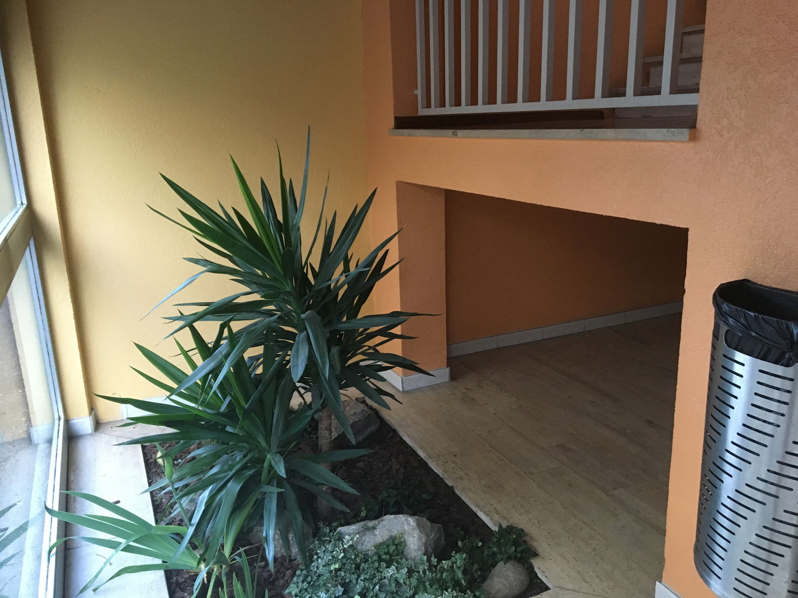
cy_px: 299
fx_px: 669
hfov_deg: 61.7
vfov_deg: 48.2
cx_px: 399
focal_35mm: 29
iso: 250
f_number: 2.2
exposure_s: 1/33
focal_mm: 4.15
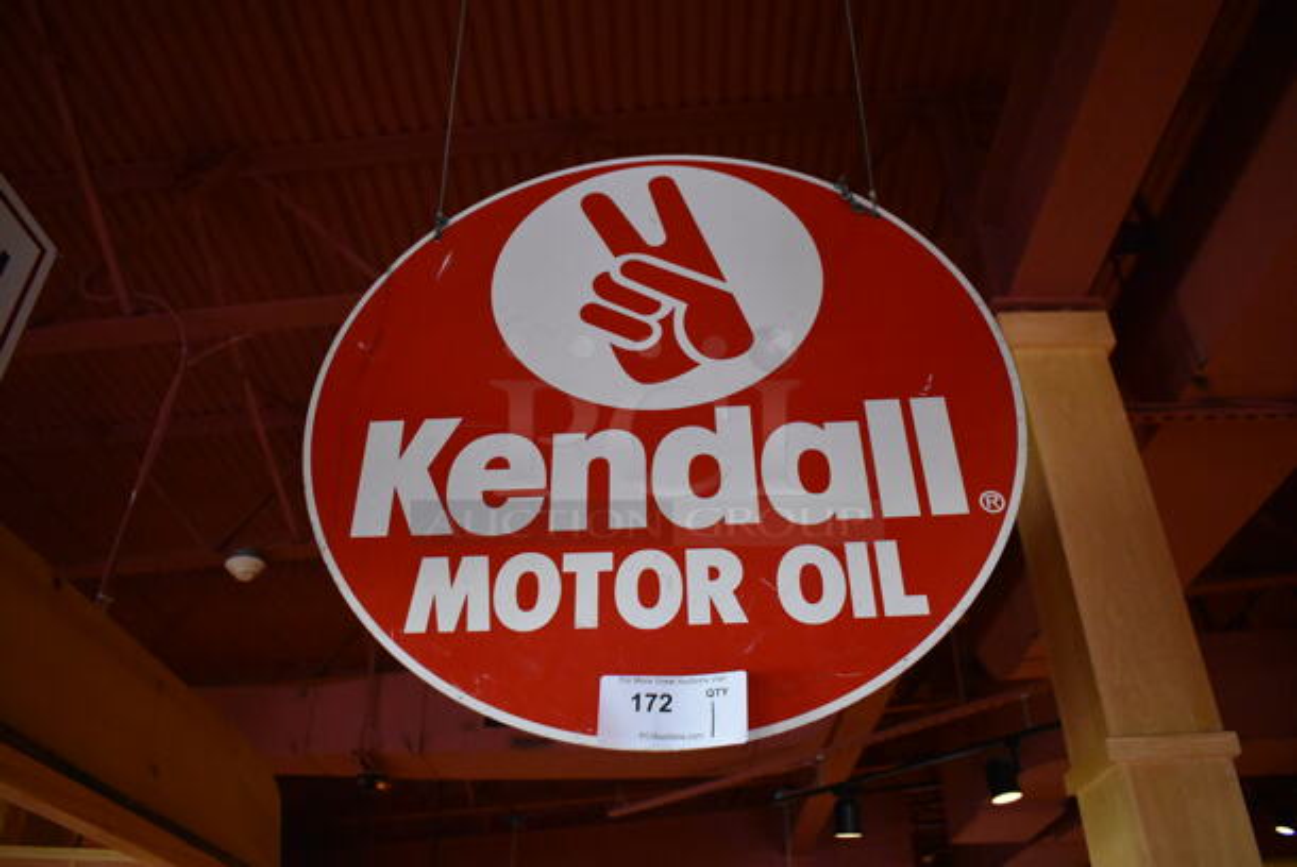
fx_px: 974
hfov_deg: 67.3
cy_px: 434
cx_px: 648
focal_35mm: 27
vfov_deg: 48.0
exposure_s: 1/125
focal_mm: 18
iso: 4500
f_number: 3.5
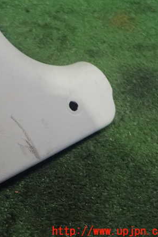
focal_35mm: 42
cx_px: 13
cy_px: 118
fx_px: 277
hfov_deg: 30.3
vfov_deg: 46.4
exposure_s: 1/200
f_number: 2.3
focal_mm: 5.4
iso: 1600
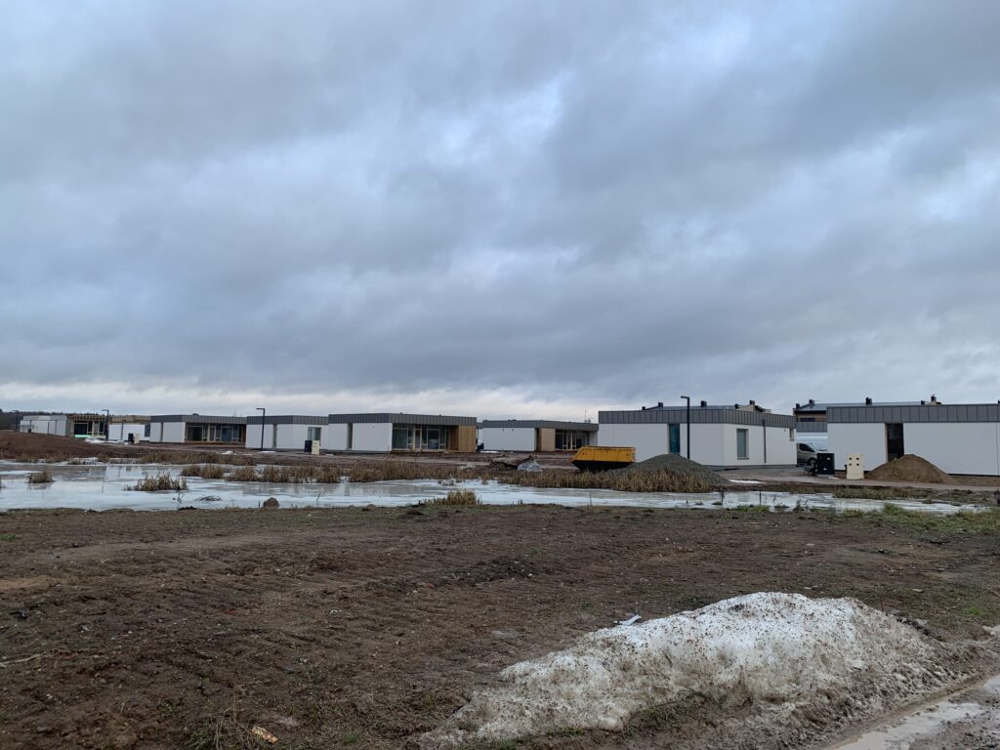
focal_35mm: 26
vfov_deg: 53.1
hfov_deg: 67.3
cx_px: 500
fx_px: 751
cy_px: 375
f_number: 1.8
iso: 25
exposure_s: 1/202
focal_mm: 4.25
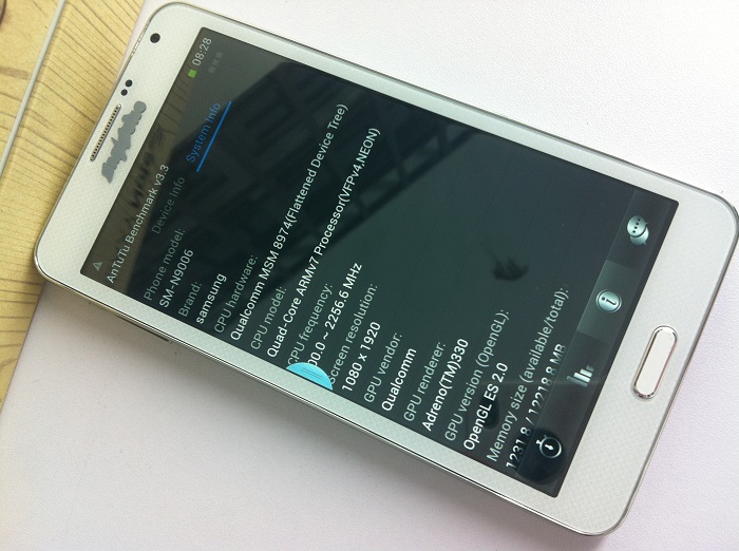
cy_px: 276
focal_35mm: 35
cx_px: 370
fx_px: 746
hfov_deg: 52.7
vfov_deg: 40.6
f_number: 2.8
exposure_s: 1/25
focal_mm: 3.85
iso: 80
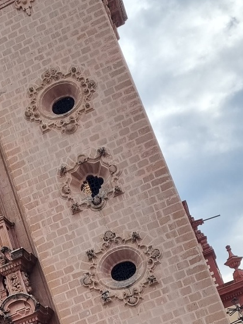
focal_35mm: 65
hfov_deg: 22.5
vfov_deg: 28.0
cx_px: 91
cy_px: 328
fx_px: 609
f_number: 1.8
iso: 50
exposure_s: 1/2000
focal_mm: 5.4
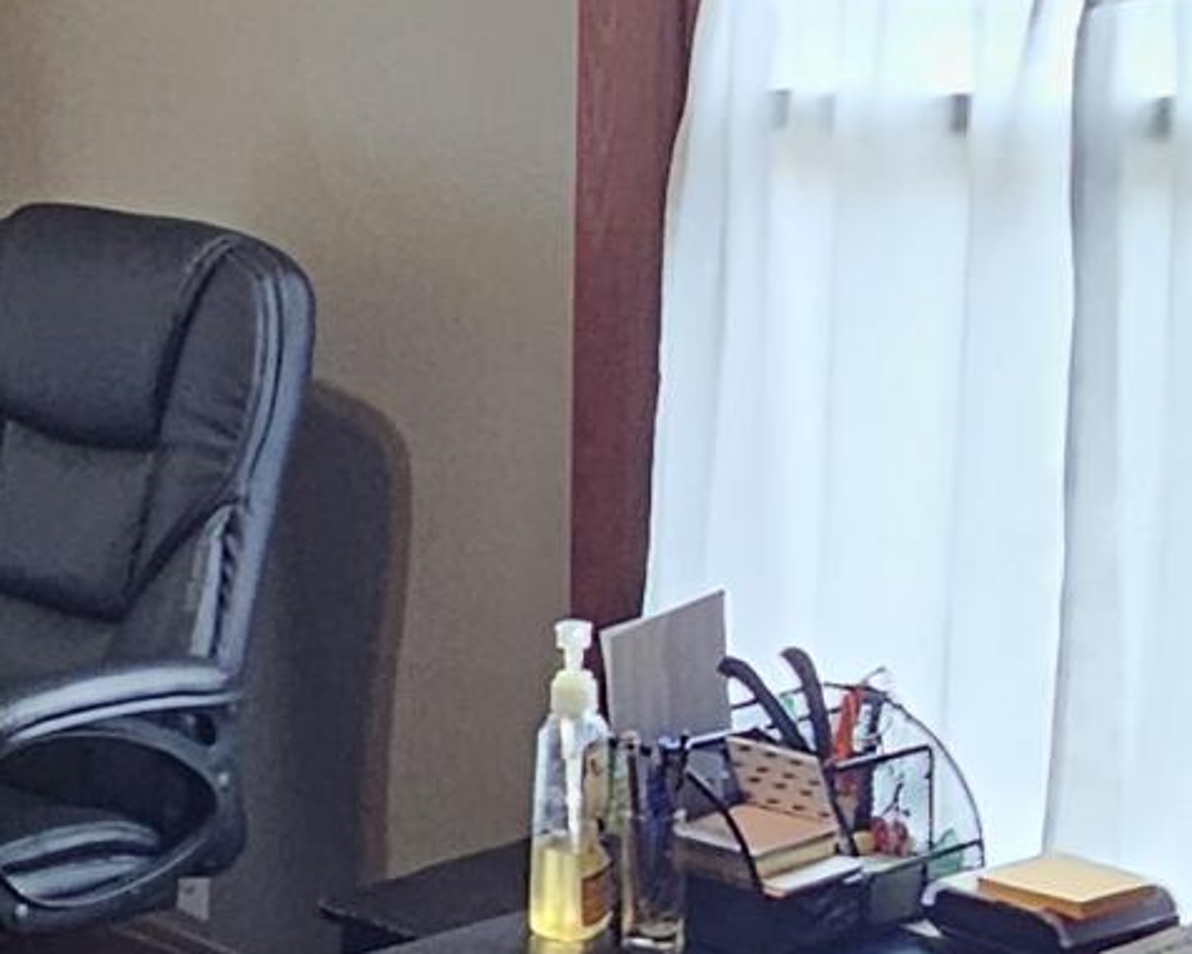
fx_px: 2823
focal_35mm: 80
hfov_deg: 21.8
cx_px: -295
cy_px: 511
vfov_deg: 19.2
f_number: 2.2
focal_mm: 2.2
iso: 320
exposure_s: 1/40
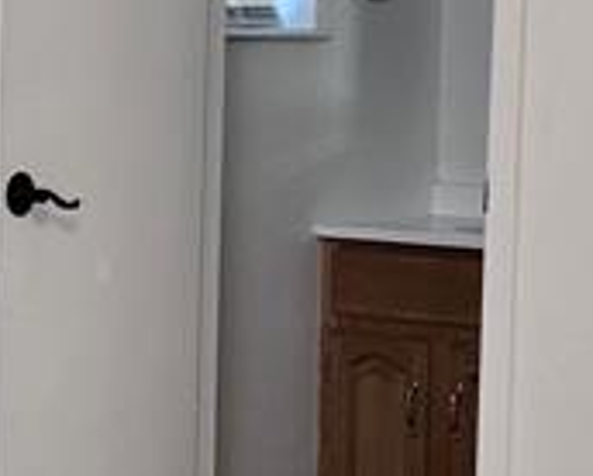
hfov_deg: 12.5
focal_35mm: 151
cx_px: -69
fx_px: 2653
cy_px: 217
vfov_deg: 10.2
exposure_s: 1/120
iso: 100
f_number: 1.5
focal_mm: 5.7
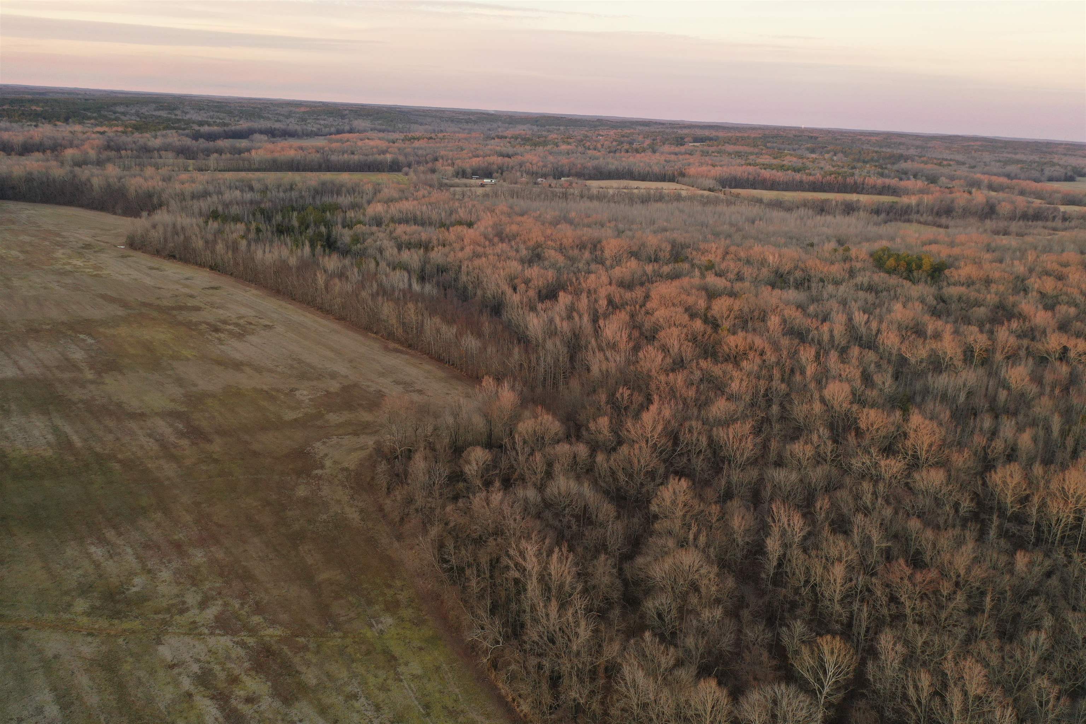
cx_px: 543
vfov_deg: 46.4
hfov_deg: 65.5
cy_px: 362
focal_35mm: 28
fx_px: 845
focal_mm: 10.26
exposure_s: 1/60
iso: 100
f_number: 3.2
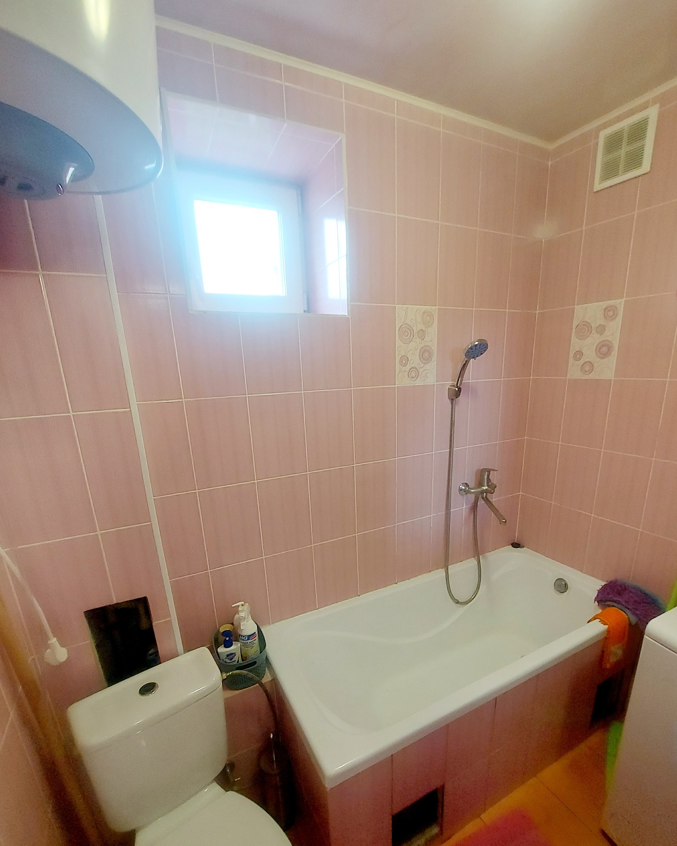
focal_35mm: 15
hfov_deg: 84.0
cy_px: 482
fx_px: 376
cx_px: 349
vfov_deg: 96.2
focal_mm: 1.74
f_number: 2.2
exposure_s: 1/50
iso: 320
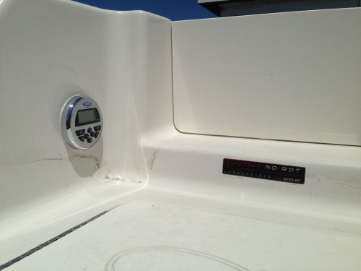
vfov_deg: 42.9
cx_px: 180
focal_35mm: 33
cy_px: 136
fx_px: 344
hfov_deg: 55.4
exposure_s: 1/9091
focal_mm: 4.12
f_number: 2.4
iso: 50
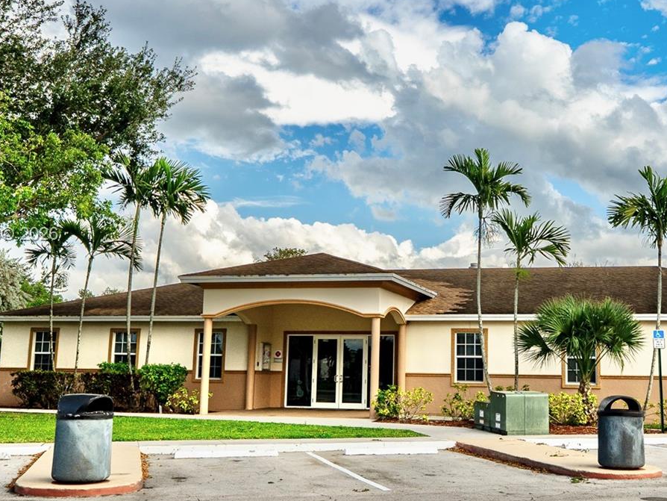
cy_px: 235
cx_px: 423
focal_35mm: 43
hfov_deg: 43.4
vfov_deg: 33.6
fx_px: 829
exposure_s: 1/80
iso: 100
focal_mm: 17
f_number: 9
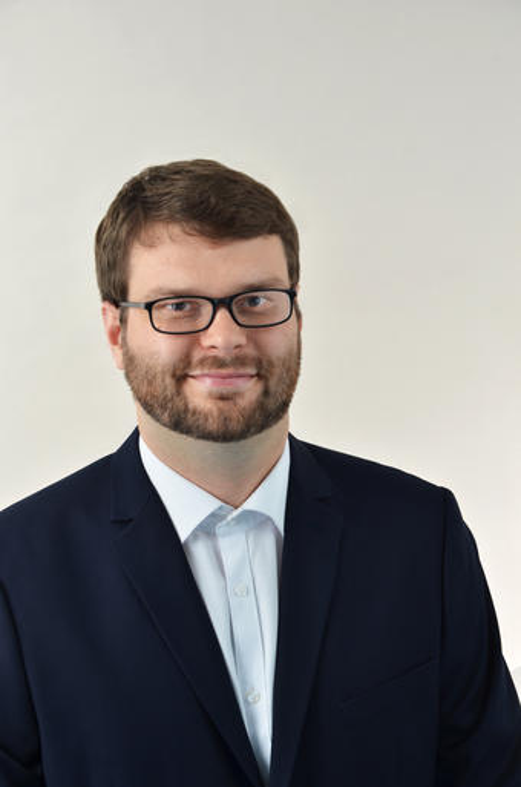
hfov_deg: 13.0
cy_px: 394
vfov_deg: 19.5
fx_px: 2288
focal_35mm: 105
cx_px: 260
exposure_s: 1/60
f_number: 8
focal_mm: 70
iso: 100
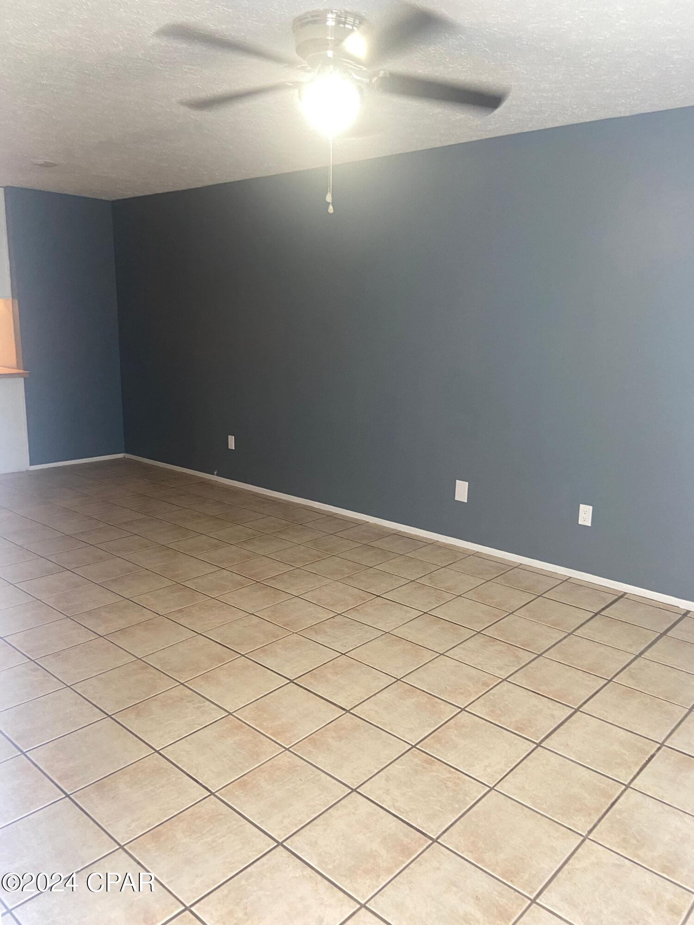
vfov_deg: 67.3
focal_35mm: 26
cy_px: 462
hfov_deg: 53.1
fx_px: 695
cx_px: 347
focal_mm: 4.25
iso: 160
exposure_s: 1/60
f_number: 1.8
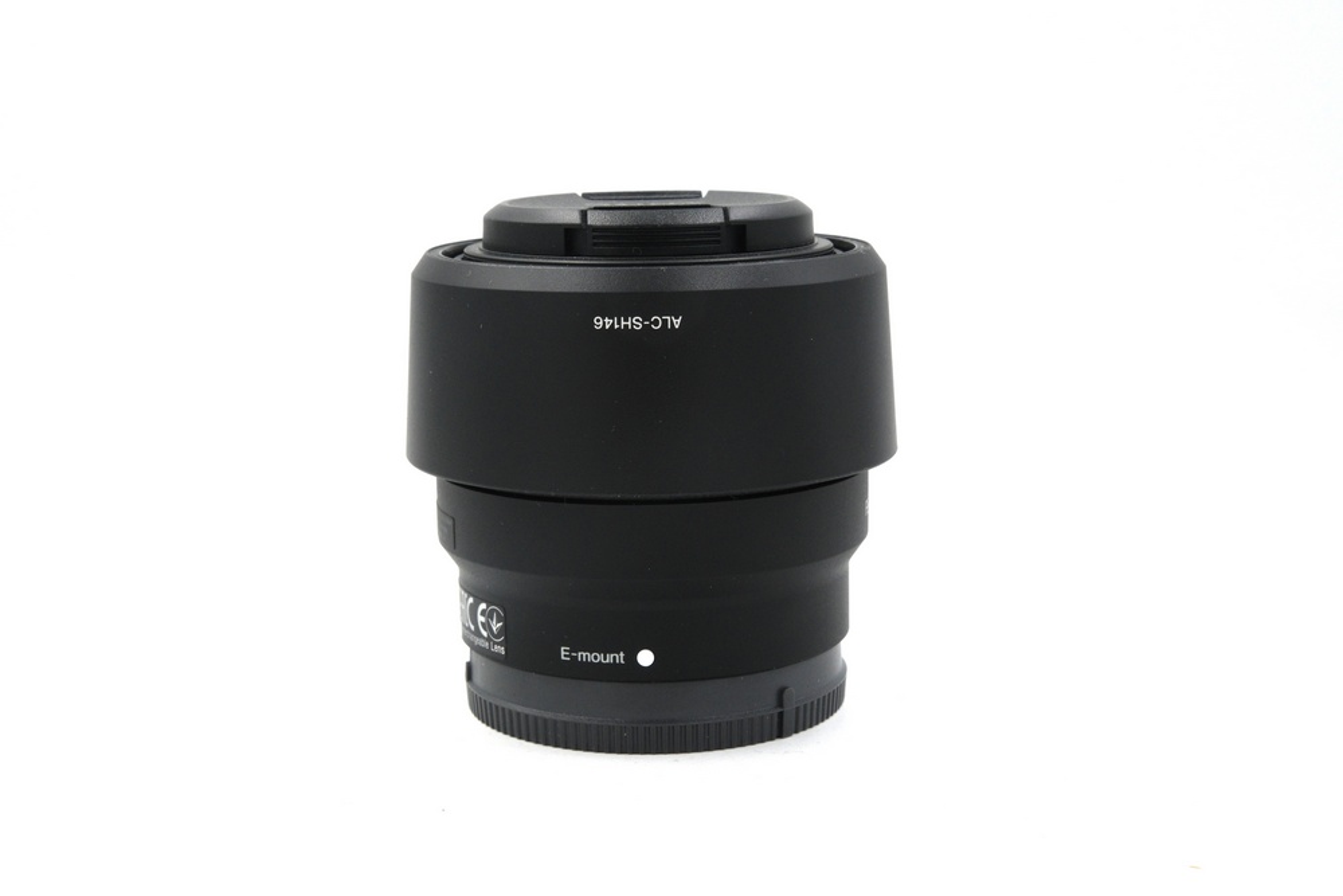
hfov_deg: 35.6
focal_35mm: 56
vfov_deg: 24.2
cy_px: 448
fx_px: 2089
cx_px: 672
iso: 800
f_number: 14
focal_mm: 37.4
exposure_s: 1/125
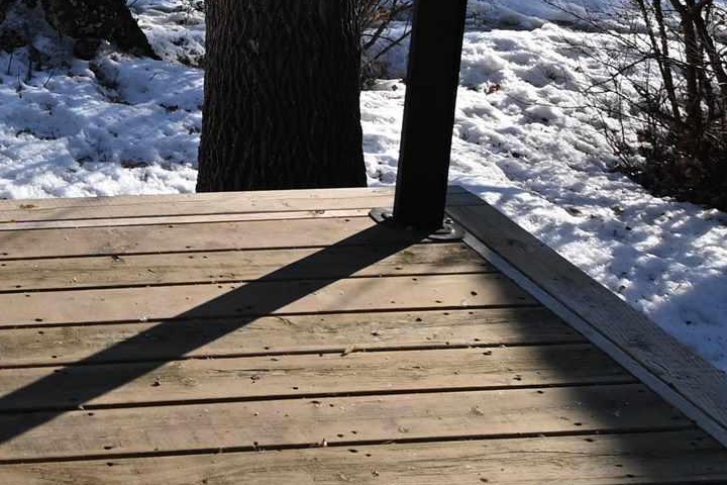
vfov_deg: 20.1
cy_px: -77
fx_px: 1292
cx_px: -218
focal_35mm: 64
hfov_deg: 26.6
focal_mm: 10
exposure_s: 1/320
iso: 100
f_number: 6.3
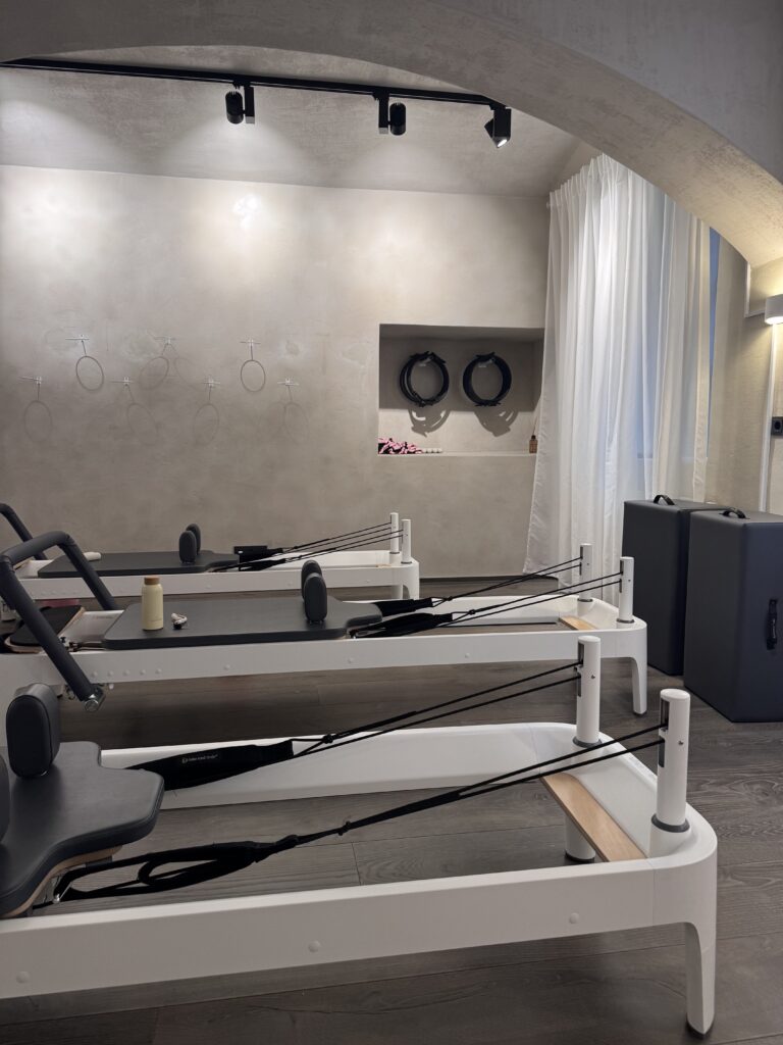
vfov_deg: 71.6
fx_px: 724
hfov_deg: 56.8
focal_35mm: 24
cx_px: 392
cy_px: 522
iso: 125
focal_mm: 6.76
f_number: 1.78
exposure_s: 1/100
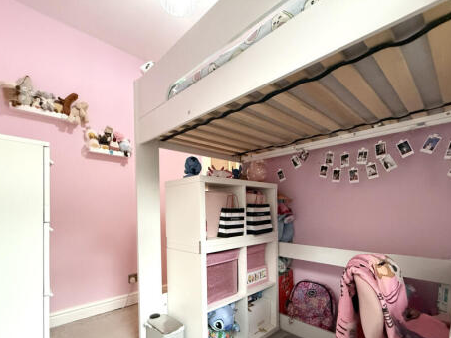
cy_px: 215
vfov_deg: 70.2
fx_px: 235
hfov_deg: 87.7
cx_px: 235
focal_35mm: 18
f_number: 2.2
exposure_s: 1/58
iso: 1000
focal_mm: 2.22
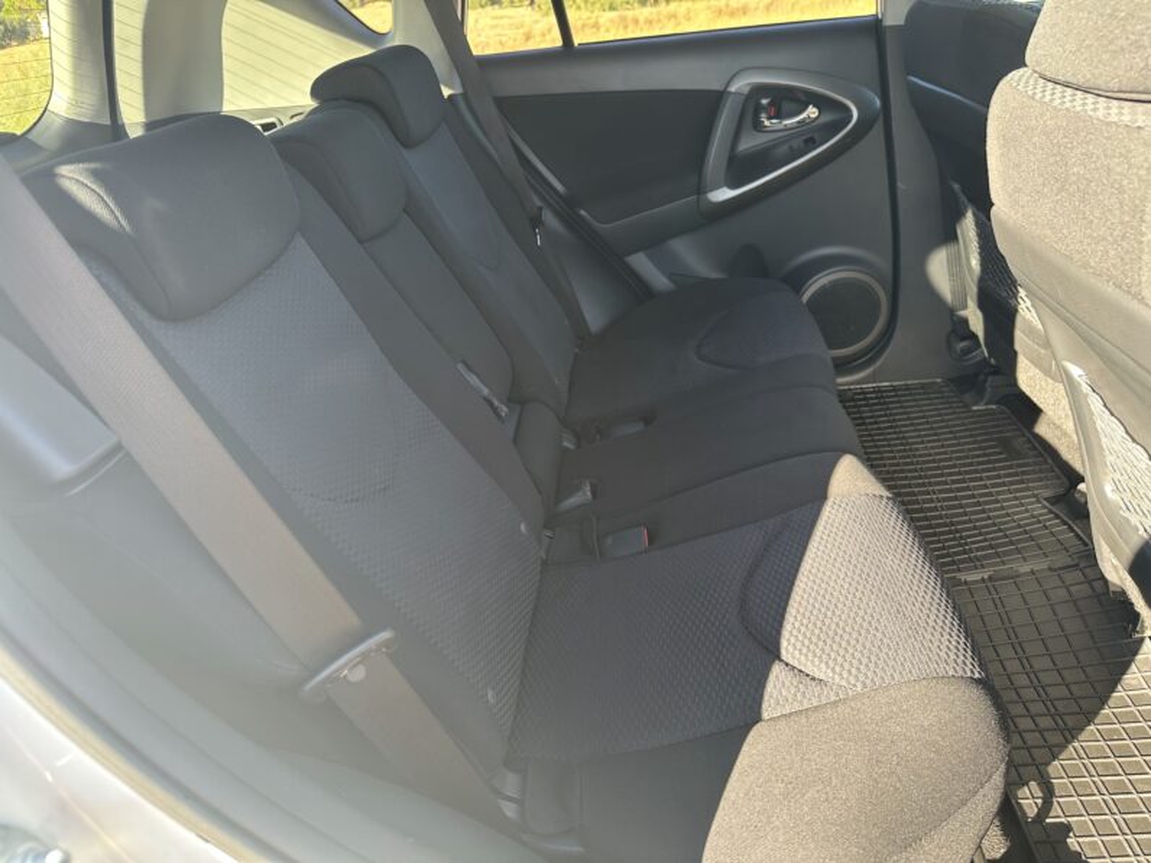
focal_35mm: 24
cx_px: 576
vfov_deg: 56.8
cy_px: 432
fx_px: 798
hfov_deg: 71.6
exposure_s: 1/121
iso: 80
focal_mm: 6.86
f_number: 1.78
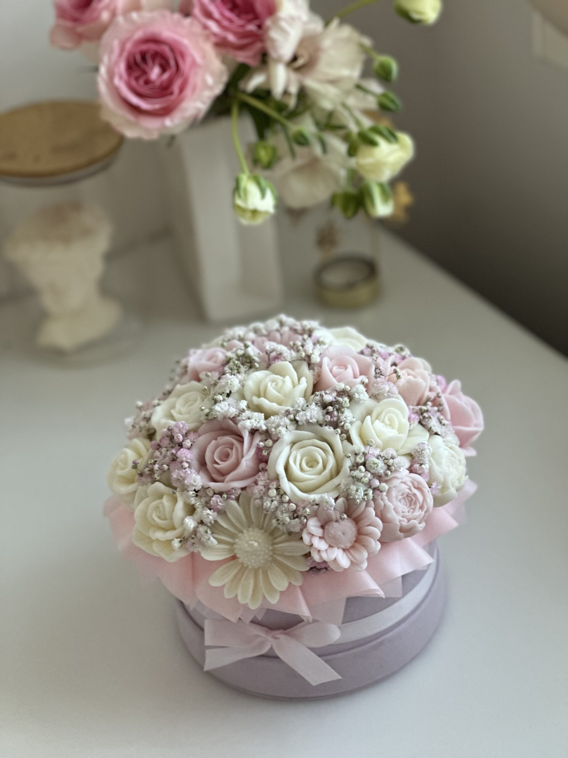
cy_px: 379
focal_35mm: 77
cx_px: 284
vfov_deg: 25.3
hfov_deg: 19.1
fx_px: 1685
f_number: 2.8
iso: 250
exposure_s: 1/78
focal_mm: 9
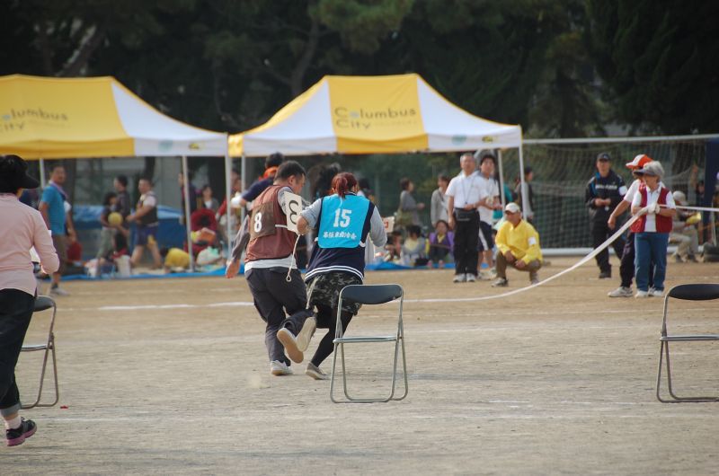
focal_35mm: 300
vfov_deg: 4.6
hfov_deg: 6.9
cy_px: 238
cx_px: 360
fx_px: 5980
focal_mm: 200
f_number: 5.6
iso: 400
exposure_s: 1/800
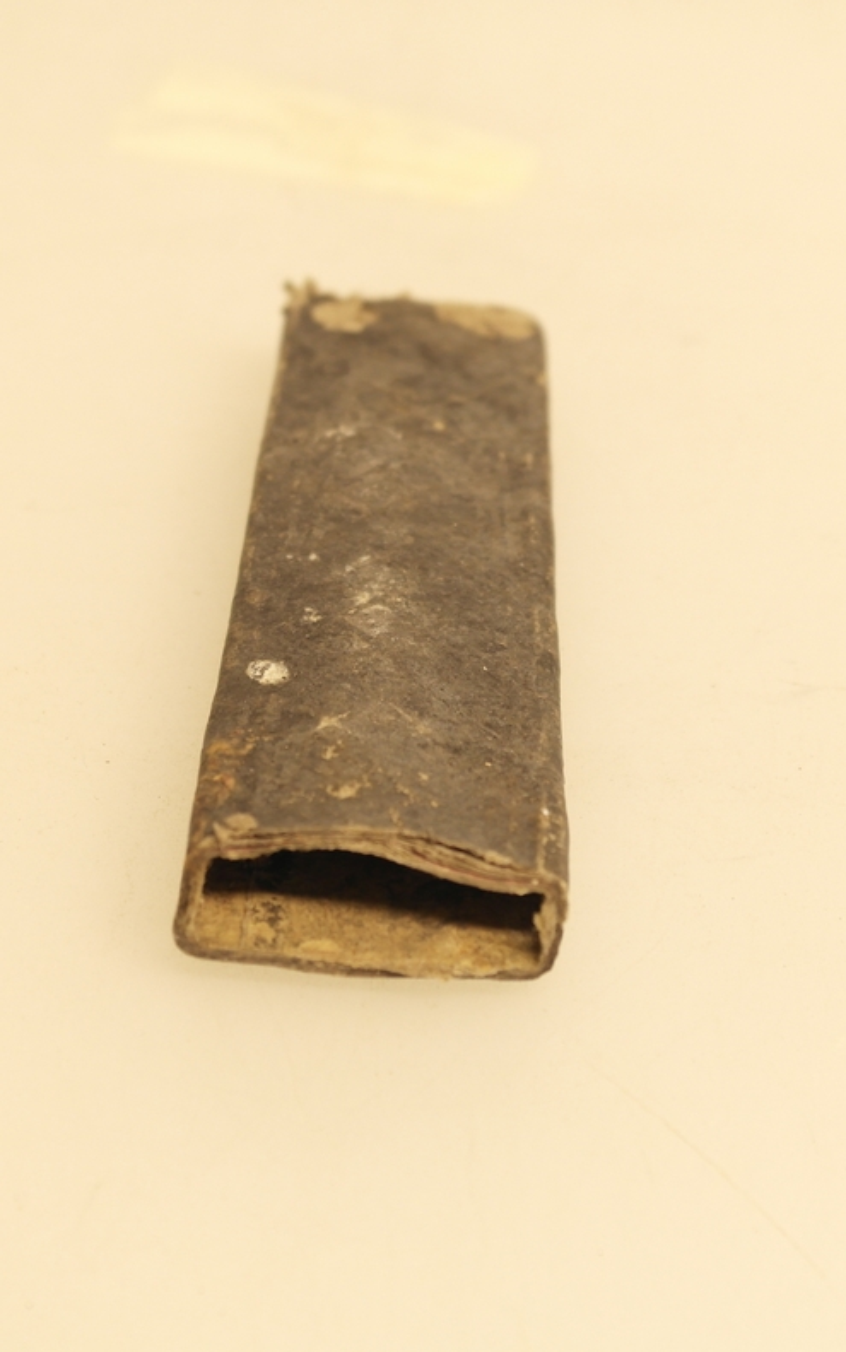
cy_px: 677
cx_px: 506
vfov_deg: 17.5
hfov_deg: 11.0
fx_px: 4386
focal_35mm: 119
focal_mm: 50
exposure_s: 1/10
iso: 400
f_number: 7.1
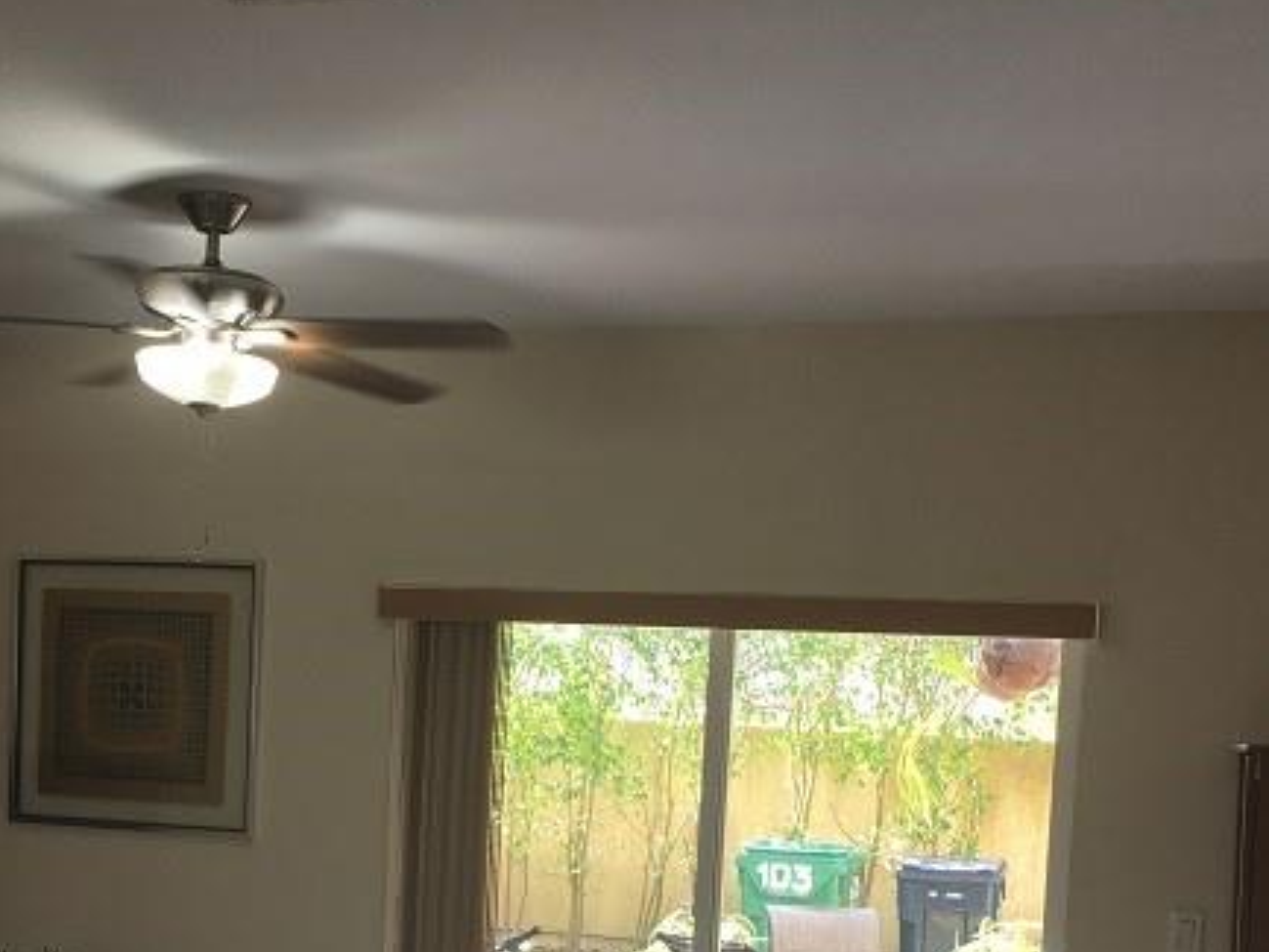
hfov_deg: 35.2
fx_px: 1980
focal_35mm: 54
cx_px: 426
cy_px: 869
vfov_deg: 26.1
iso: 25
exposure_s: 1/40
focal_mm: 4.15
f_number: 2.2
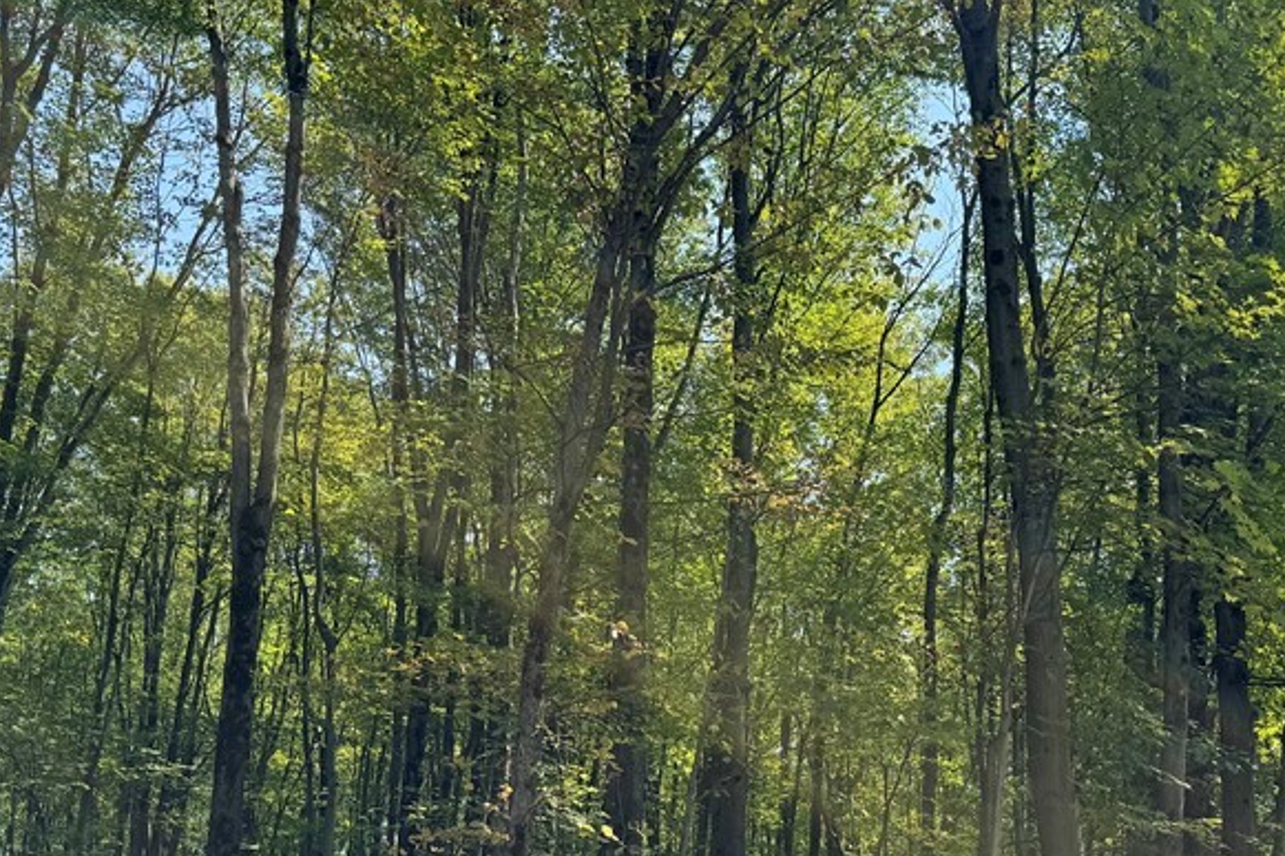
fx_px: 1570
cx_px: 812
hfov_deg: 44.1
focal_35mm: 44
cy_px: 670
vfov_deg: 29.9
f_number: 1.78
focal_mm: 6.76
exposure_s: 1/2174
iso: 80
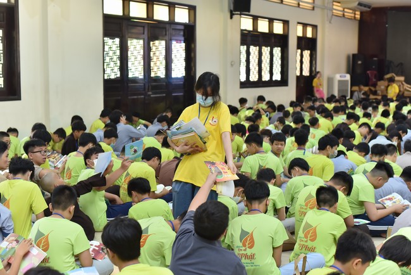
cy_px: 138
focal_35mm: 50
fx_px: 571
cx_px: 206
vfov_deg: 27.0
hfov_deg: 39.6
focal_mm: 50
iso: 1000
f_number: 3.2
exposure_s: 1/100
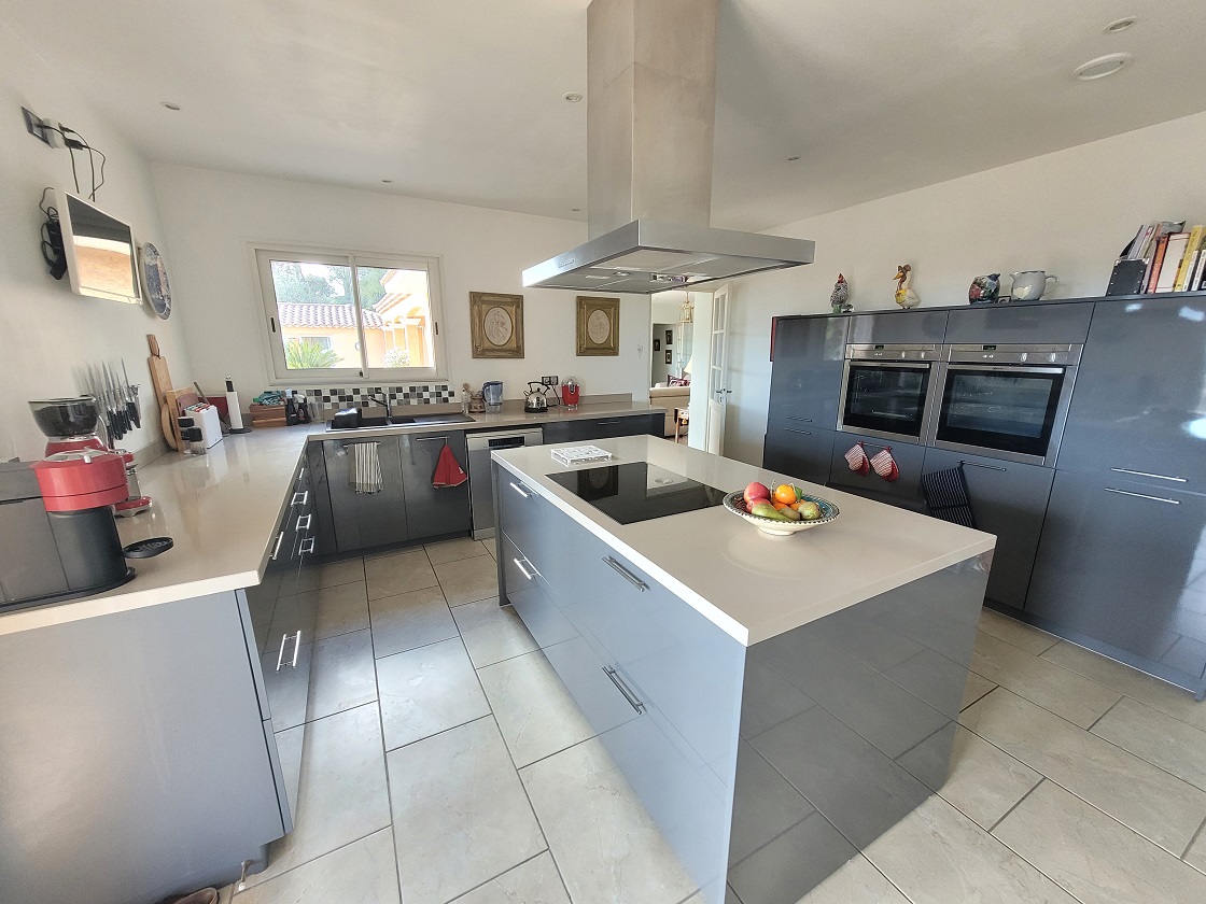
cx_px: 603
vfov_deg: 89.9
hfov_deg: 106.2
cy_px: 452
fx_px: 453
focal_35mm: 13
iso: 250
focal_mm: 1.74
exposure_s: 1/50
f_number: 2.2
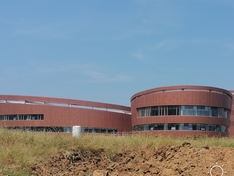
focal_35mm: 67
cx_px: 155
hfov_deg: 28.8
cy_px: 80
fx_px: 453
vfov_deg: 21.9
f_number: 1.8
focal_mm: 5.4
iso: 50
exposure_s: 1/2119
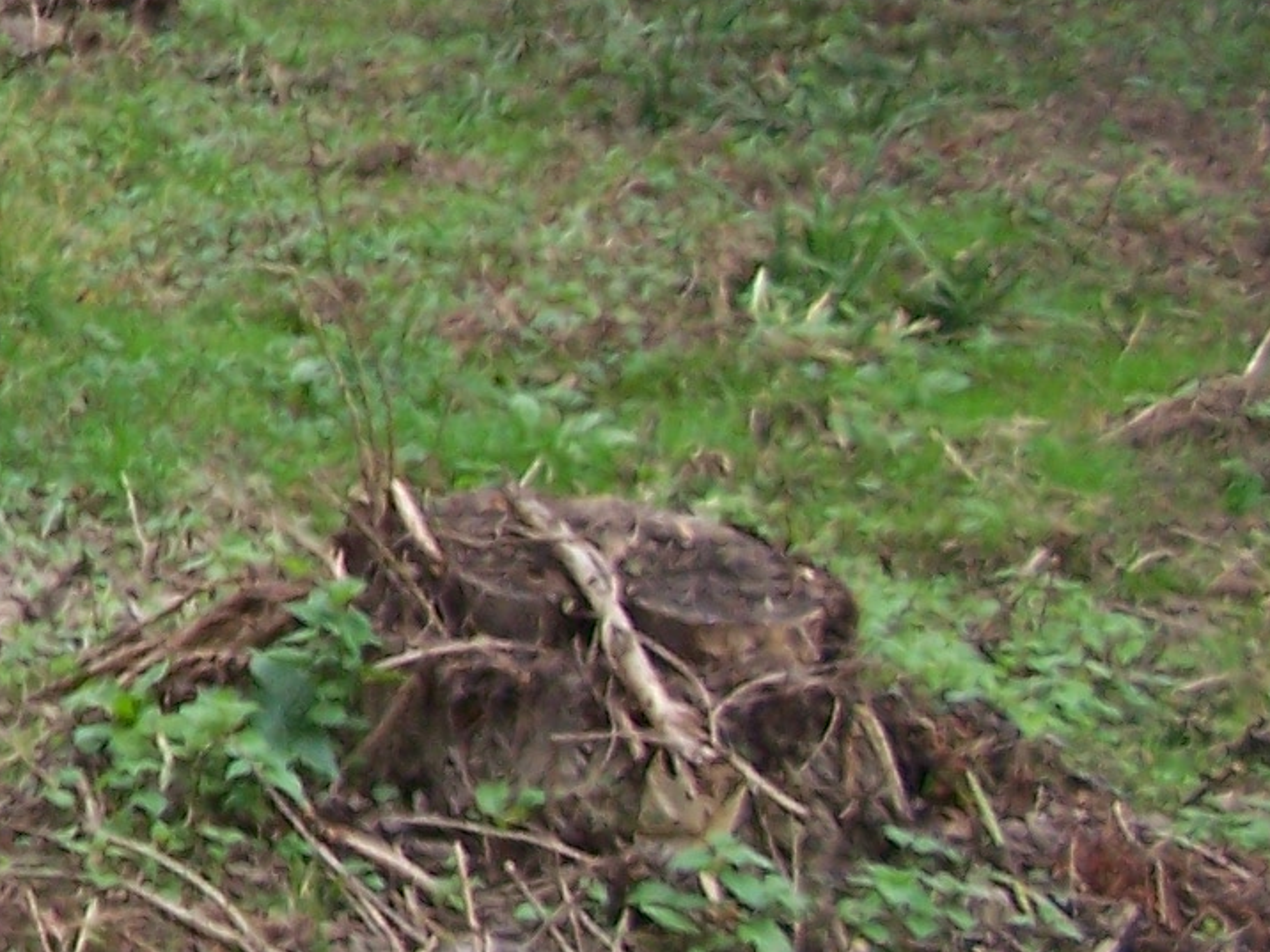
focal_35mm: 144
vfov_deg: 10.2
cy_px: 44
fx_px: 5283
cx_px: -1006
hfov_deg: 12.5
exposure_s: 1/30
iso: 140
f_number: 2.8
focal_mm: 6.7
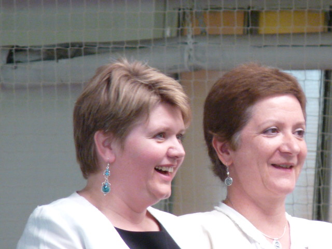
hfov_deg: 2.3
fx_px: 8124
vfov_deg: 1.8
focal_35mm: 847
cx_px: 166
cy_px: 124
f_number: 4.4
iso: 400
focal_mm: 86.2
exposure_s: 1/50
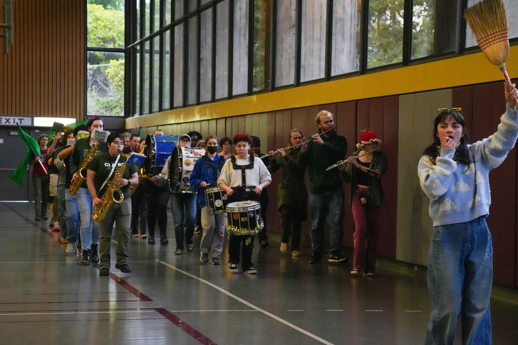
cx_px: 259
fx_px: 1496
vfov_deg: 13.2
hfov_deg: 19.6
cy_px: 172
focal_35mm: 104
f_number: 9
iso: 10000
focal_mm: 104
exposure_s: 1/250
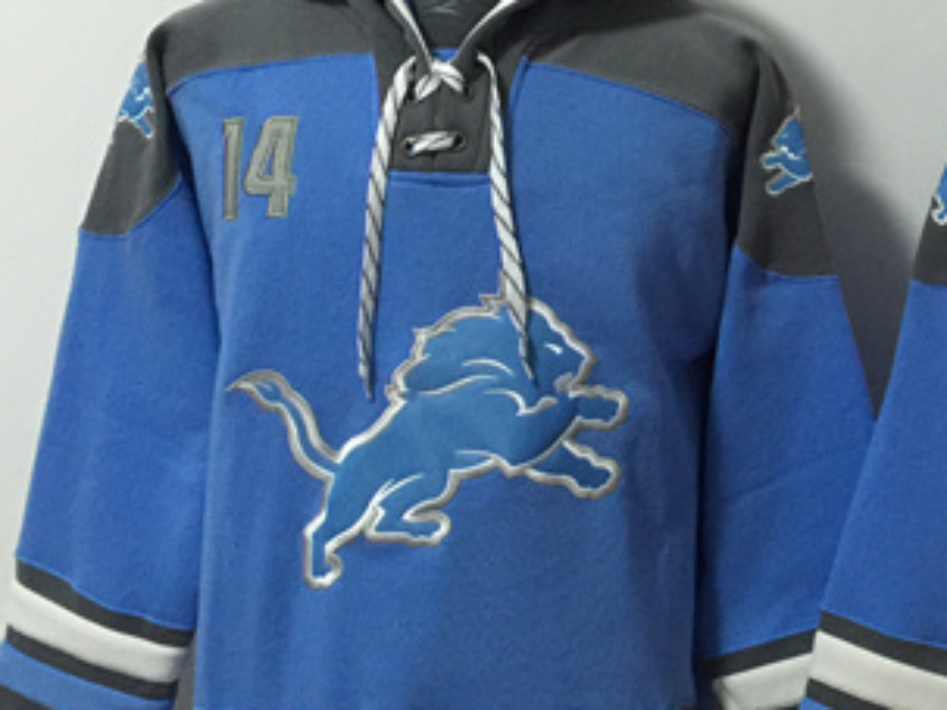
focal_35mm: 67
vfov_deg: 21.9
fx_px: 1832
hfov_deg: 27.6
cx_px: 906
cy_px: 289
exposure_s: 1/8
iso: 160
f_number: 2.2
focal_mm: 4.15
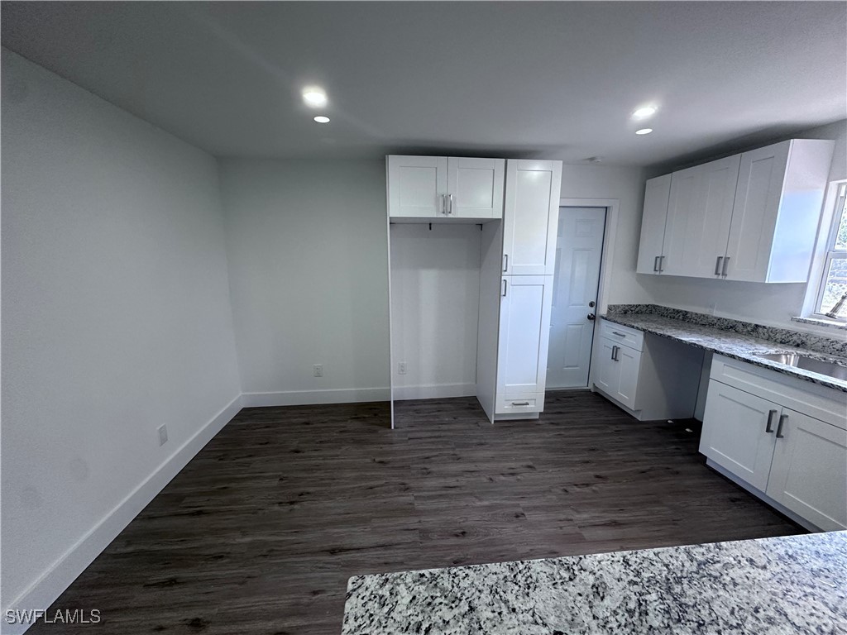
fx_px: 343
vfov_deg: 85.7
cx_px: 424
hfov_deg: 102.1
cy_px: 318
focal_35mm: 14
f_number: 2.2
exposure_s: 1/120
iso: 250
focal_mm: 2.22
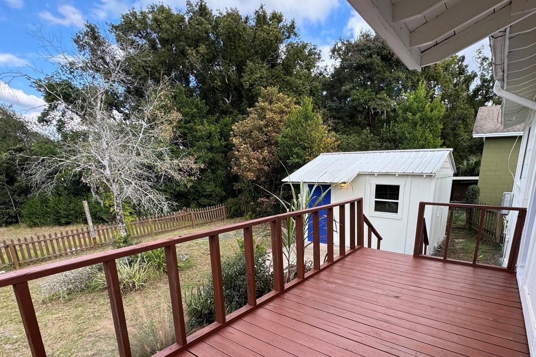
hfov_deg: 86.4
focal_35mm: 19
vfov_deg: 63.0
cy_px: 237
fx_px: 283
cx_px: 306
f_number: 2.2
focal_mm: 2.22
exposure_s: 1/295
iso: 40
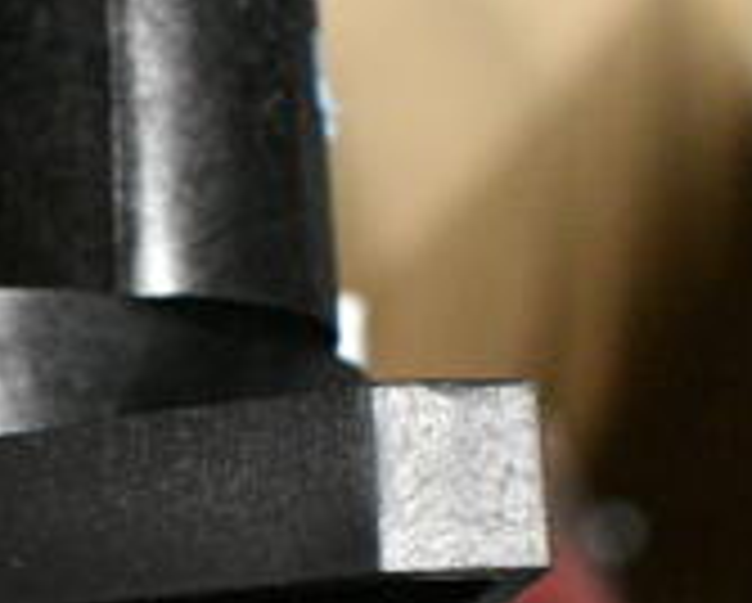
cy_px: 873
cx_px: -86
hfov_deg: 16.5
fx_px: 2518
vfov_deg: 13.0
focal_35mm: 113
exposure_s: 1/160
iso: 6400
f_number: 6.3
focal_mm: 22
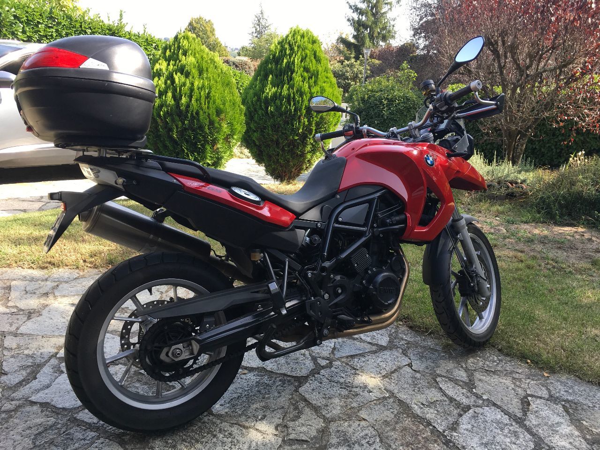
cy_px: 225
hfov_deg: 61.7
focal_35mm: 29
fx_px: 503
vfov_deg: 48.2
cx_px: 300
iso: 25
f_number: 2.2
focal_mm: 4.15
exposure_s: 1/228
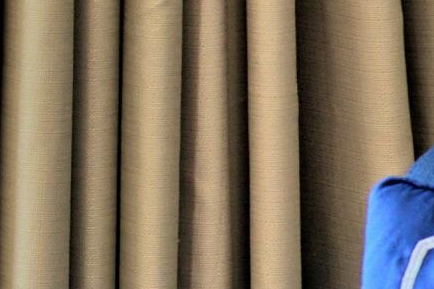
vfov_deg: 2.3
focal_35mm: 588
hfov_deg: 3.5
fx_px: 7086
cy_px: 69
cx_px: -430
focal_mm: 85
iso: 100
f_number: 4
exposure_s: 1/90
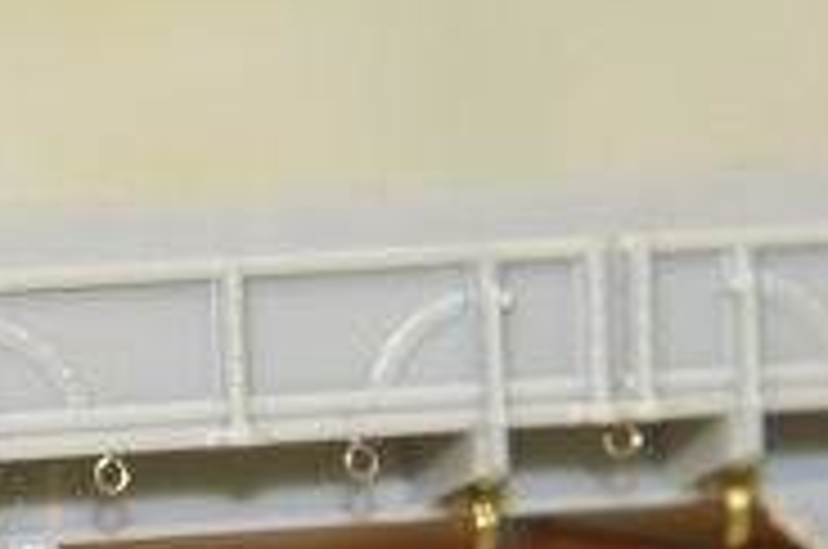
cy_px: 468
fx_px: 8449
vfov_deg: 3.7
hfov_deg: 5.6
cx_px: -189
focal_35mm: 368
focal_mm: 60
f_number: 6.3
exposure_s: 1/125
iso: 400
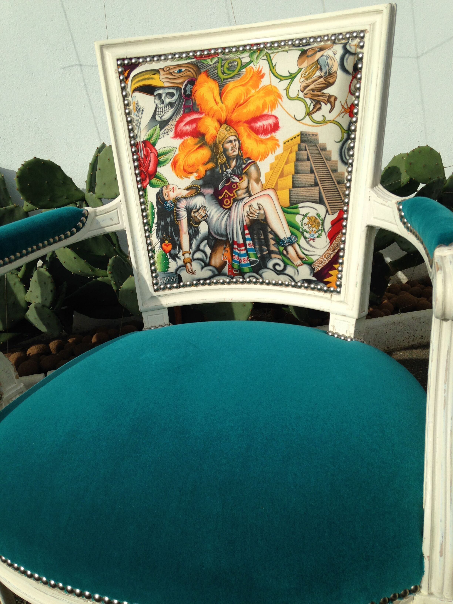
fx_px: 576
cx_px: 226
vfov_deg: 55.4
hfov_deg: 42.9
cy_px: 302
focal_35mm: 33
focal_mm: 4.12
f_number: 2.4
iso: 50
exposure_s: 1/2088
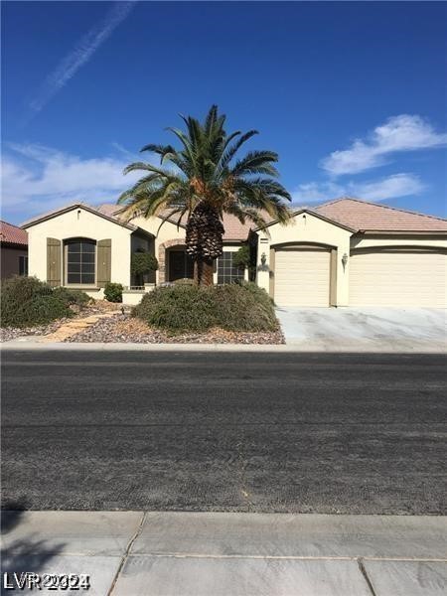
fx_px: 499
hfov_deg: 48.2
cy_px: 298
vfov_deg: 61.7
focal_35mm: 29
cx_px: 224
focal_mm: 4.15
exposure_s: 1/3344
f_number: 2.2
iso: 25
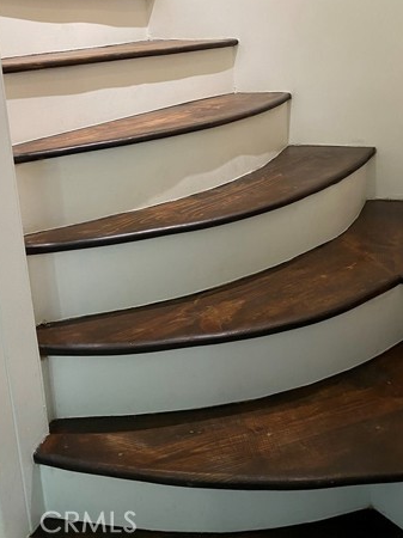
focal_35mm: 37
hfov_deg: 38.2
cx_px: 270
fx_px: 575
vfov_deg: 48.8
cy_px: 157
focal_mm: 4.25
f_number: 1.8
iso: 160
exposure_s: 1/59
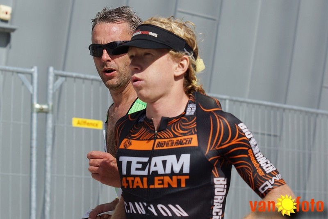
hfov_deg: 19.5
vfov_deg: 13.0
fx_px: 956
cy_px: 110
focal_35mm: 105
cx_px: 164
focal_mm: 70
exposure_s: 1/1600
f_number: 4
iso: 100
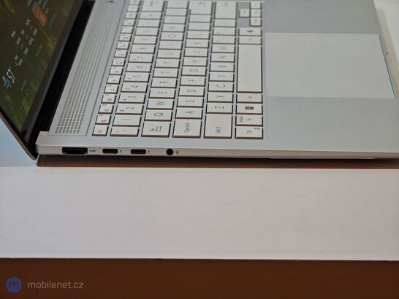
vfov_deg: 12.4
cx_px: 200
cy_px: 150
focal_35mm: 120
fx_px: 1384
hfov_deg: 16.4
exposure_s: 1/120
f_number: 2.5
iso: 320
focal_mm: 19.4
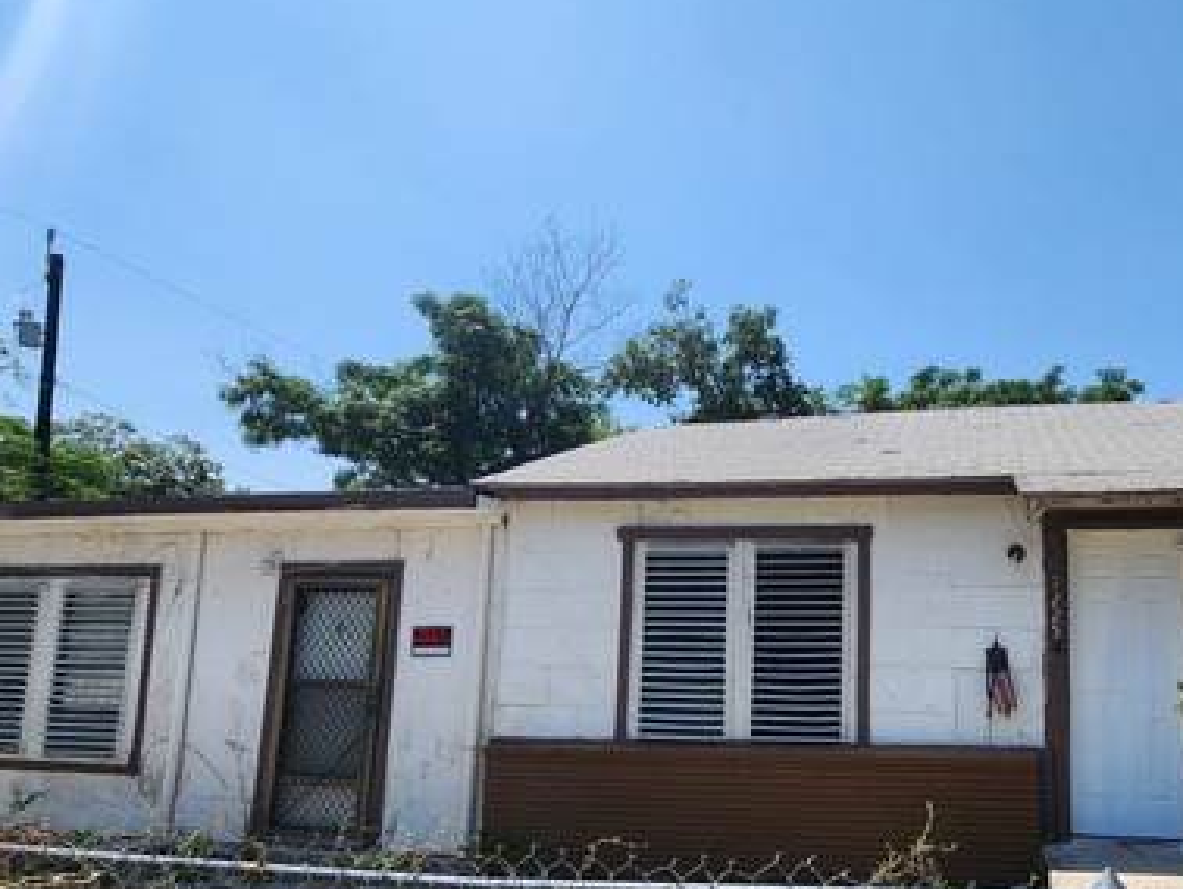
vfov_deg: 60.0
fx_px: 752
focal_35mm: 22
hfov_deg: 73.1
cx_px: 826
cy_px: 579
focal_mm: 2.2
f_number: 2.2
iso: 50
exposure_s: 1/2169
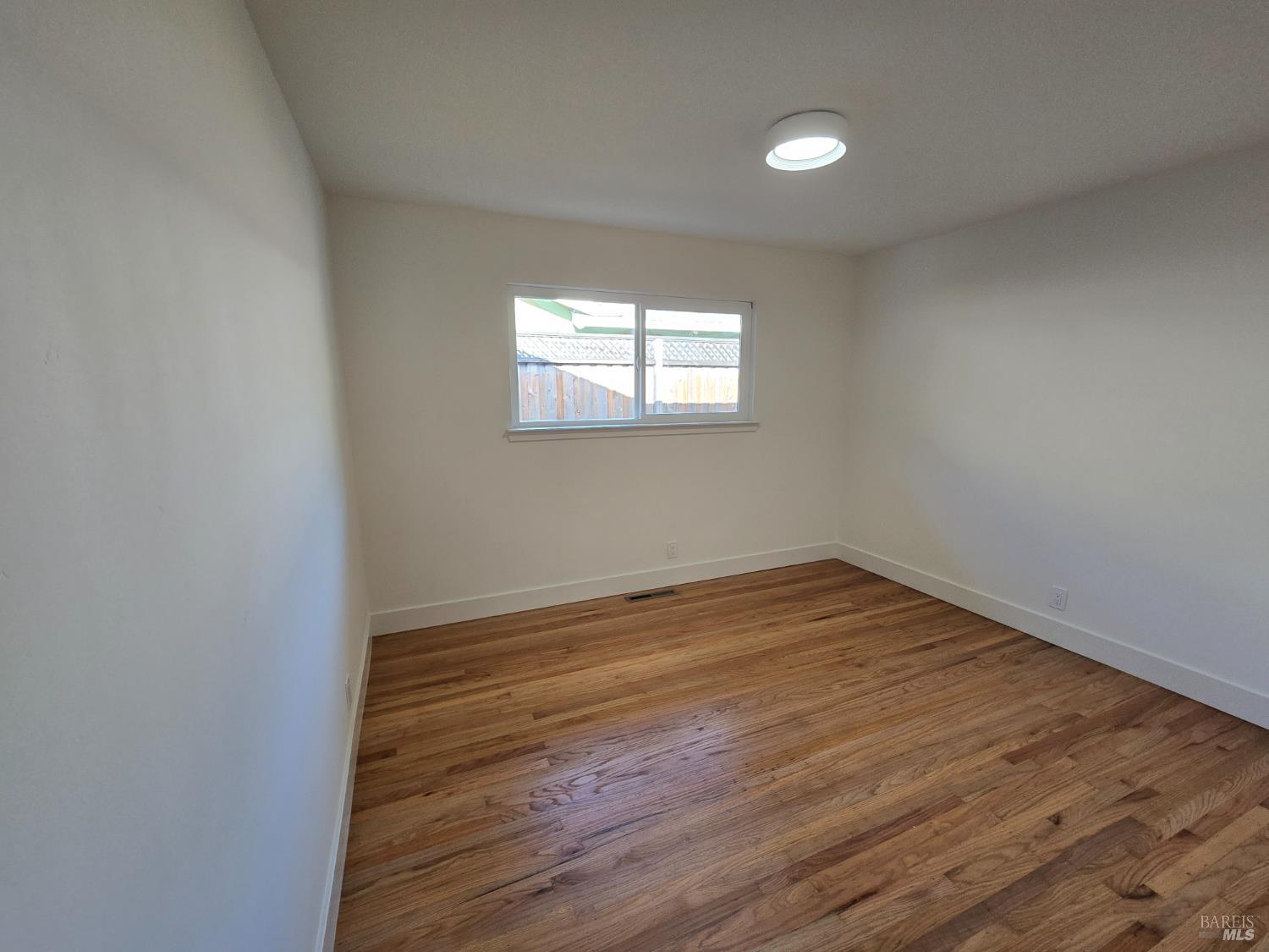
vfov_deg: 89.9
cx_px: 634
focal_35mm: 13
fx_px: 477
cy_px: 476
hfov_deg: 106.2
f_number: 2.2
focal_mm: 2.2
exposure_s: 1/60
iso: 80
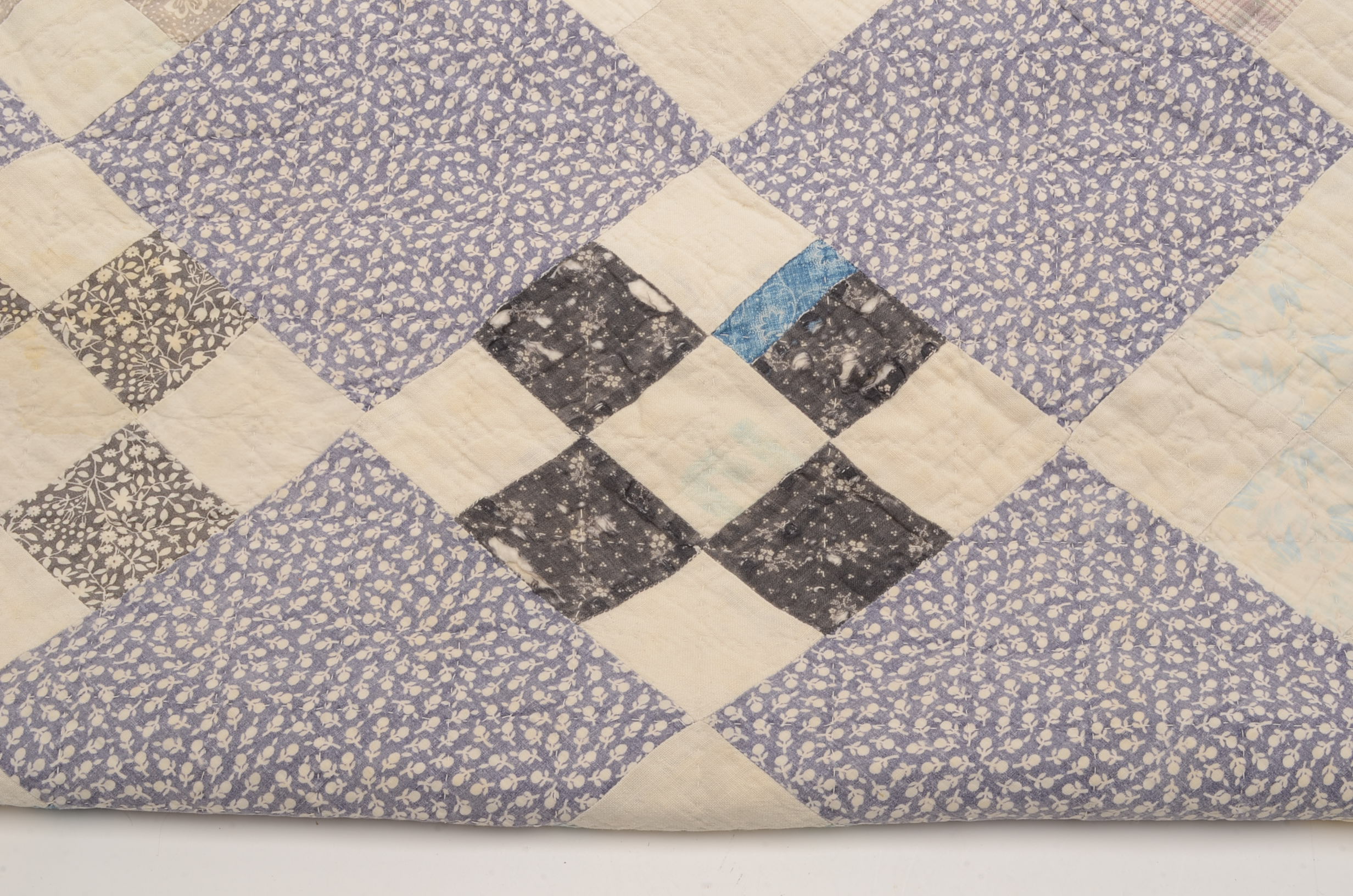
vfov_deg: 31.8
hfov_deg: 46.5
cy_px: 448
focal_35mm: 42
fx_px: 1575
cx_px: 676
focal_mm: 28
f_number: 29
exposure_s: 1/160
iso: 100
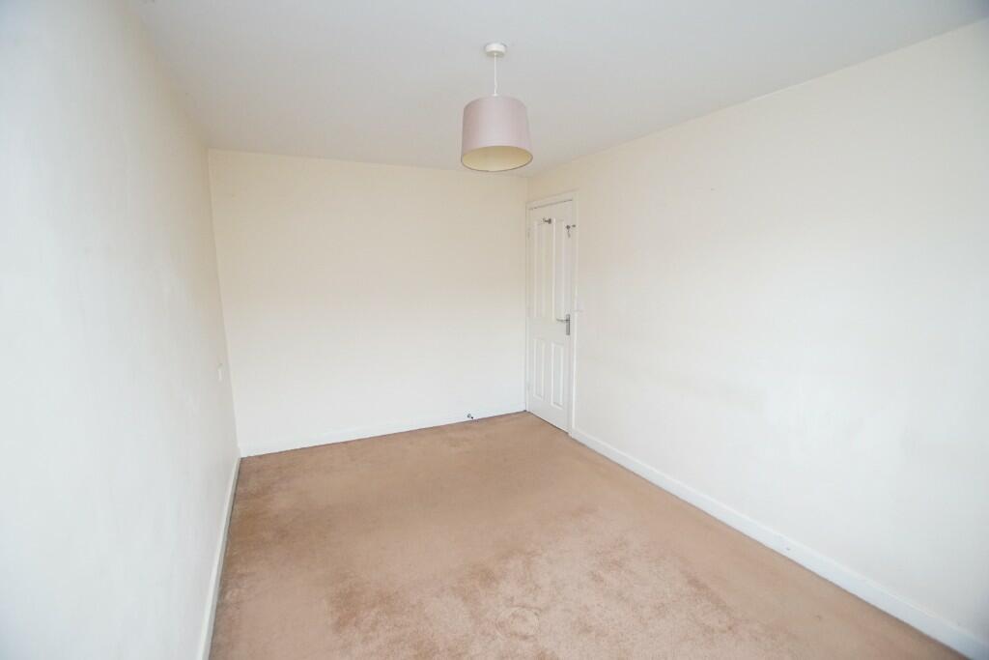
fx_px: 412
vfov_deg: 77.3
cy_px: 330
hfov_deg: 100.4
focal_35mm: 15
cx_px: 494
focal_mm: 10
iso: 1000
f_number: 3.5
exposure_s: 1/60
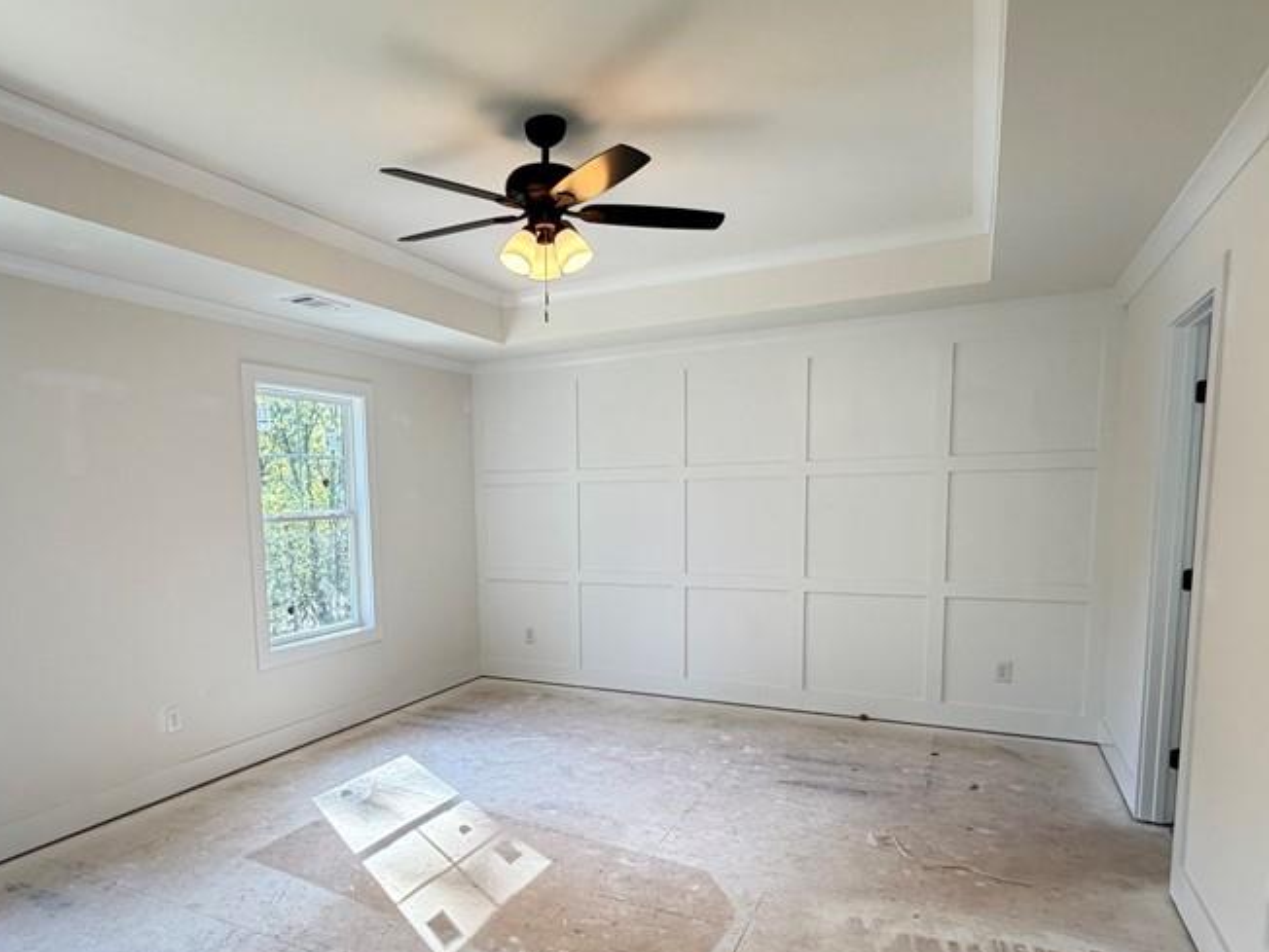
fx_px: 807
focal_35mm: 22
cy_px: 576
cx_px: 537
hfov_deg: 75.9
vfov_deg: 60.5
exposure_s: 1/120
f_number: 2.2
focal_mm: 2.22
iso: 200
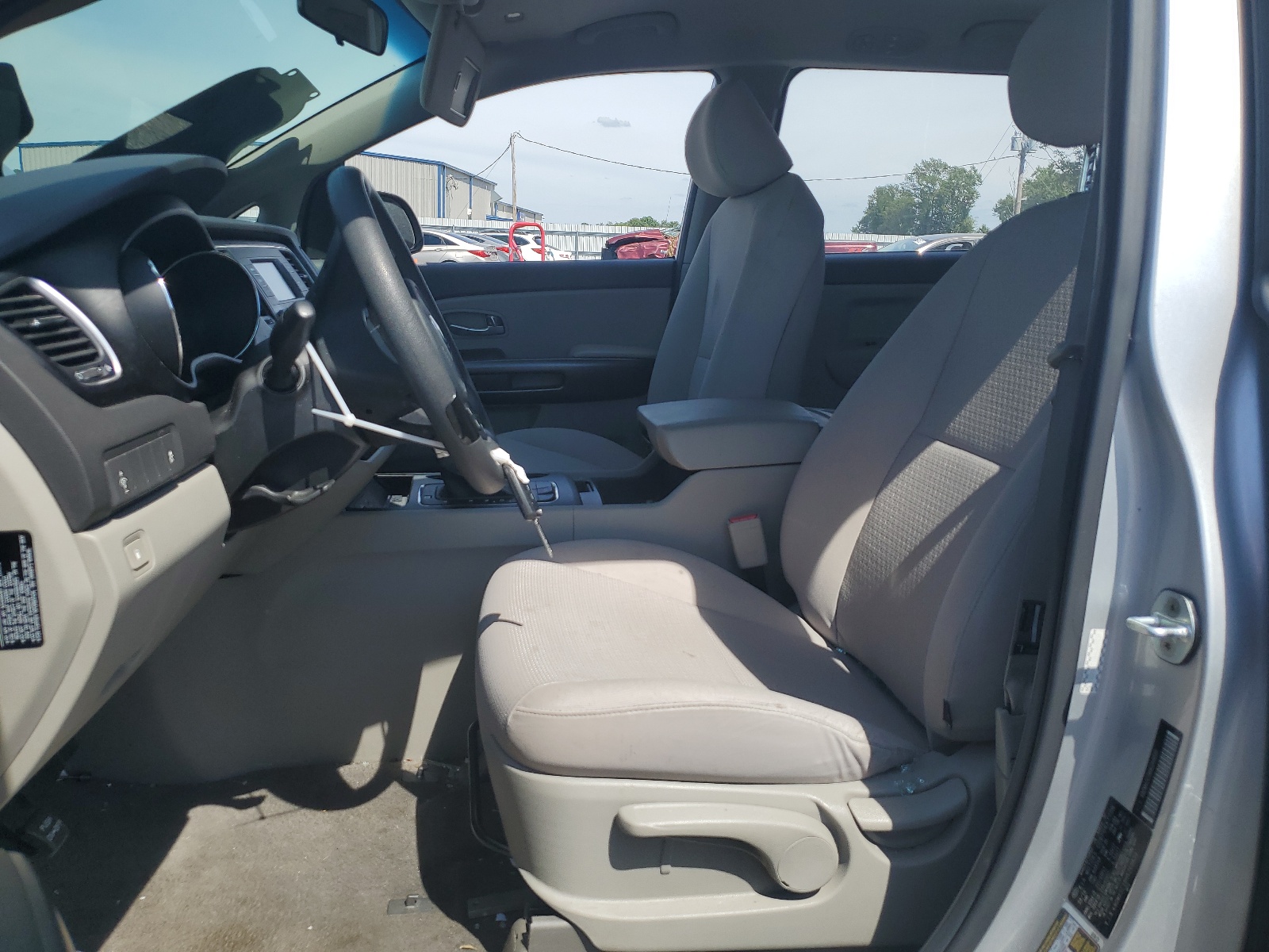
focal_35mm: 26
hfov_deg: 67.3
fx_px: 953
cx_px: 634
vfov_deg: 53.1
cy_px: 476
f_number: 1.5
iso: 50
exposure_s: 1/2500
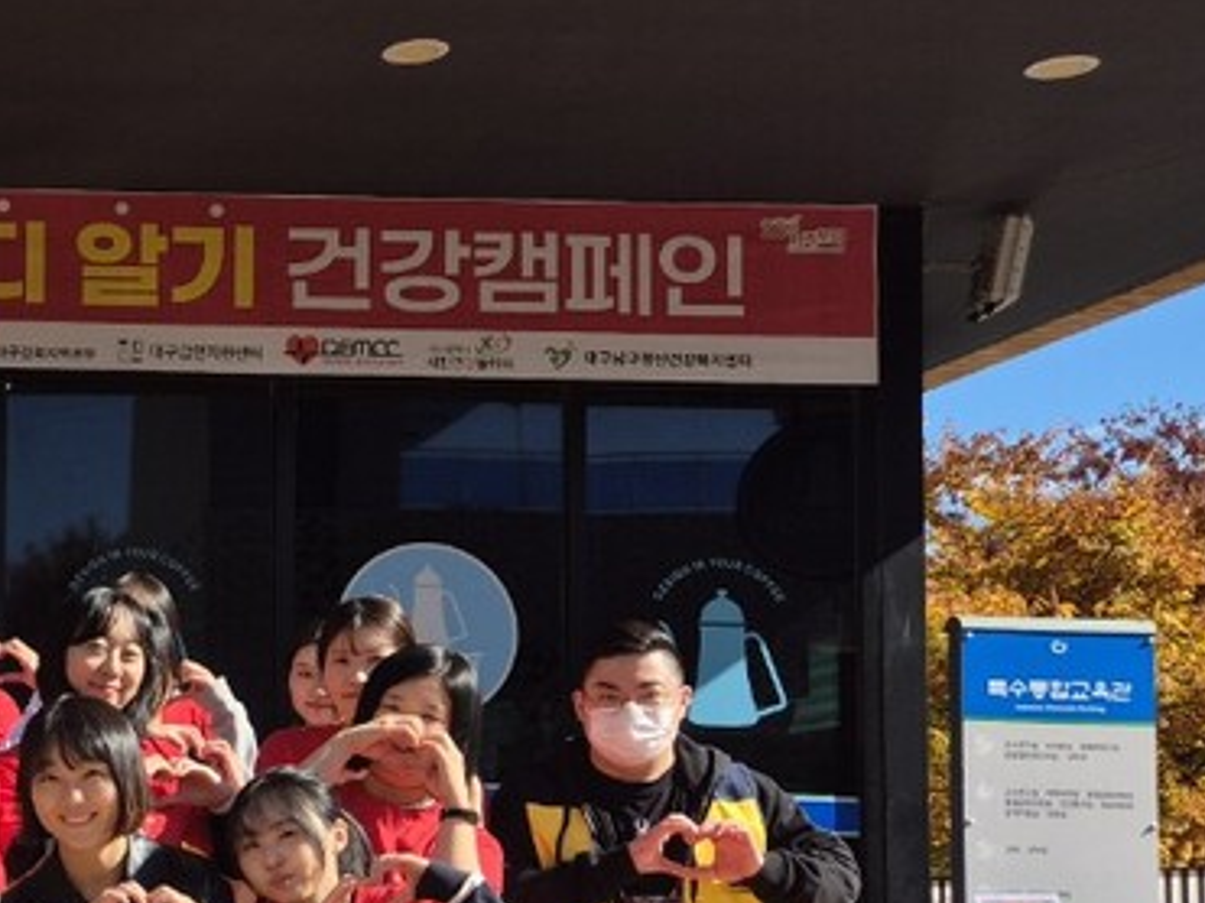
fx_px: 2332
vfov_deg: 21.6
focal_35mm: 67
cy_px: 757
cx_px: -445
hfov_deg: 24.5
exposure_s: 1/1552
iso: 25
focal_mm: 5.4
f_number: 1.8
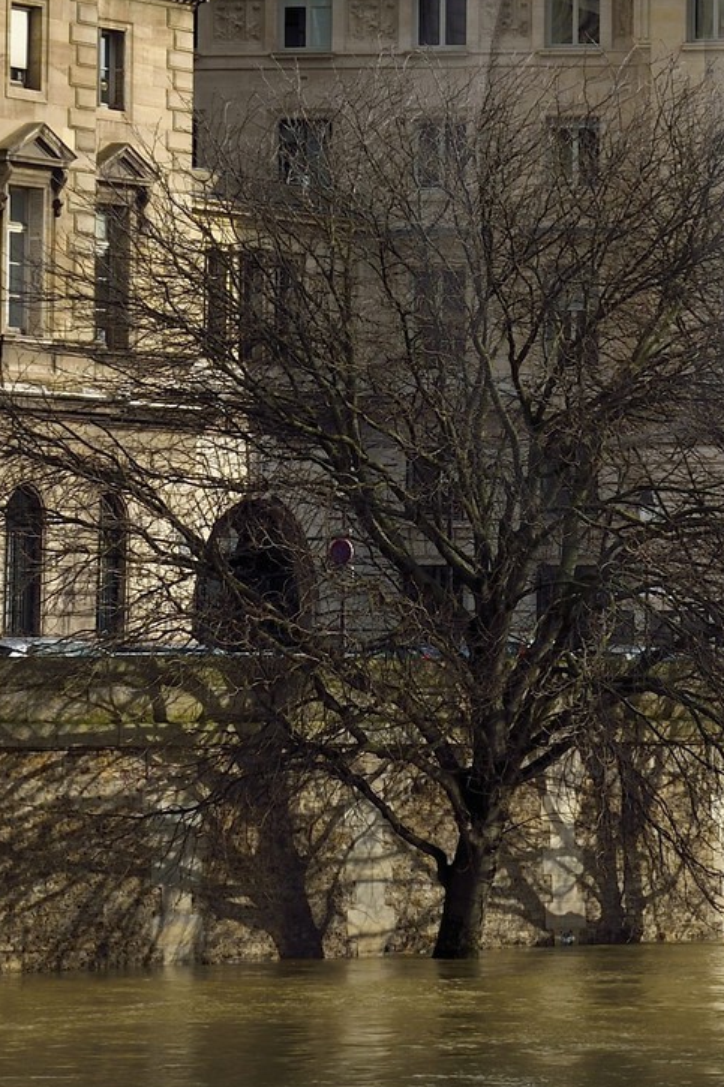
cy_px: 174
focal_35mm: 232
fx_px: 7001
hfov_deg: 5.9
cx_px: 1100
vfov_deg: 8.9
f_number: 13
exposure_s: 1/320
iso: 200
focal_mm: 70
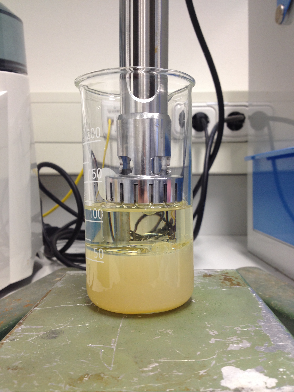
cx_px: 147
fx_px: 396
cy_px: 196
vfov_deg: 52.6
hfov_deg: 40.7
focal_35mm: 35
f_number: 2.4
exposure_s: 1/20
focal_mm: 4.28
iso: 50
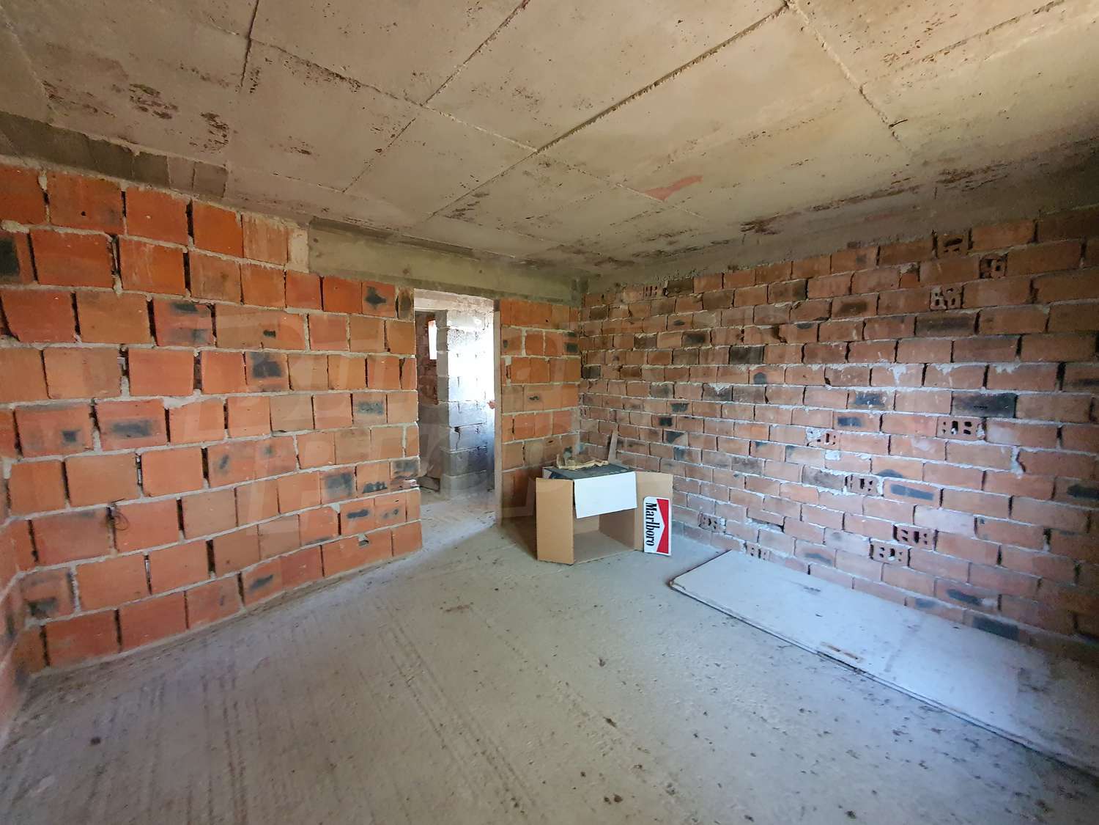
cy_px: 412
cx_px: 550
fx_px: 413
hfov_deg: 106.2
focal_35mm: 13
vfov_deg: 89.9
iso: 640
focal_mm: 1.8
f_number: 2.2
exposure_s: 1/25
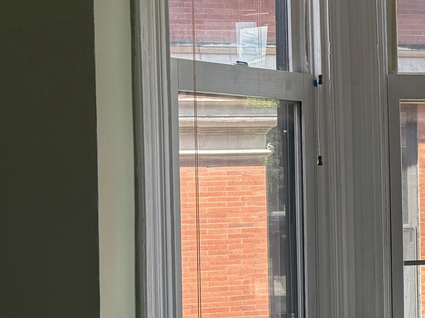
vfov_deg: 19.1
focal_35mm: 77
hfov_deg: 21.8
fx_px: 945
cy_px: 166
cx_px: 608
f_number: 1.6
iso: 40
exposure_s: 1/201
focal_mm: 5.96
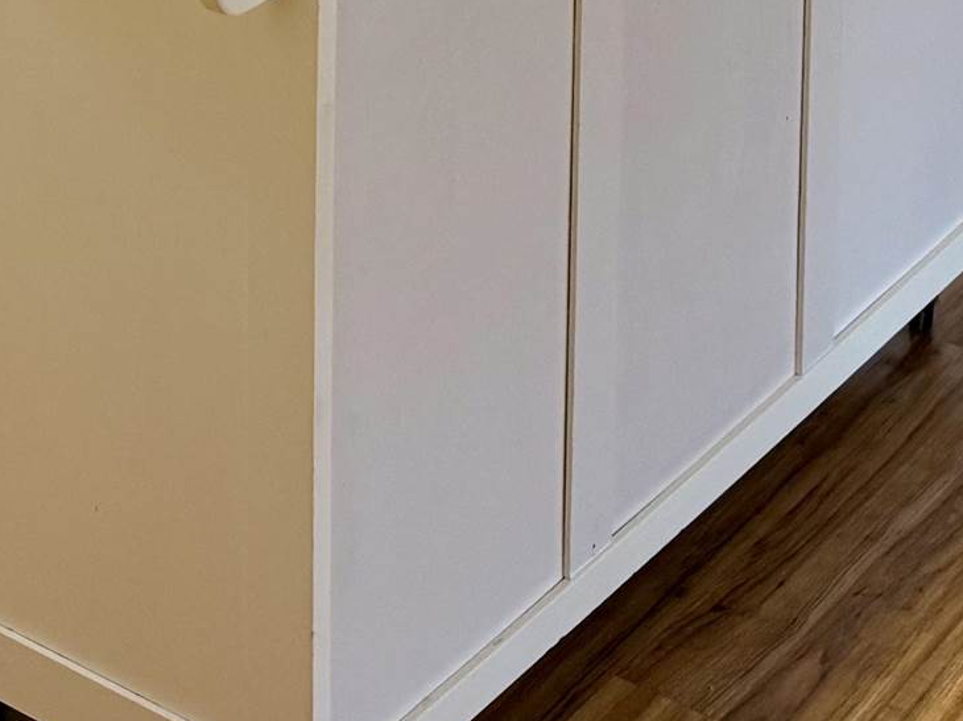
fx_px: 2809
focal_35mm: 101
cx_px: 586
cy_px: -764
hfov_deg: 19.4
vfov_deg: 12.7
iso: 200
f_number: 1.78
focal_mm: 6.76
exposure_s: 1/60
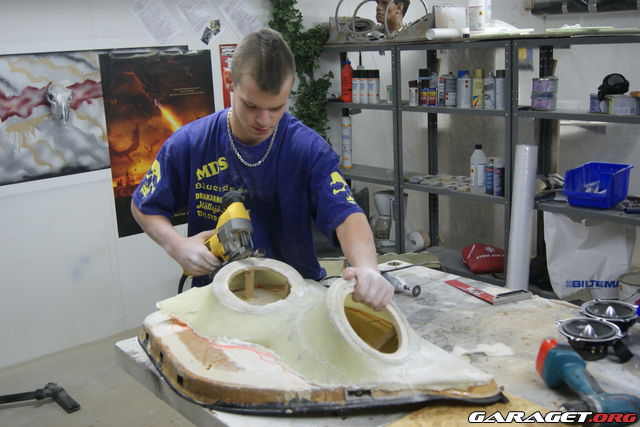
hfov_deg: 49.5
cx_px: 320
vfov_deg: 34.2
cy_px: 214
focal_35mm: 39
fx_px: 693
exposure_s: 1/8
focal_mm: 26
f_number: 4
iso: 400
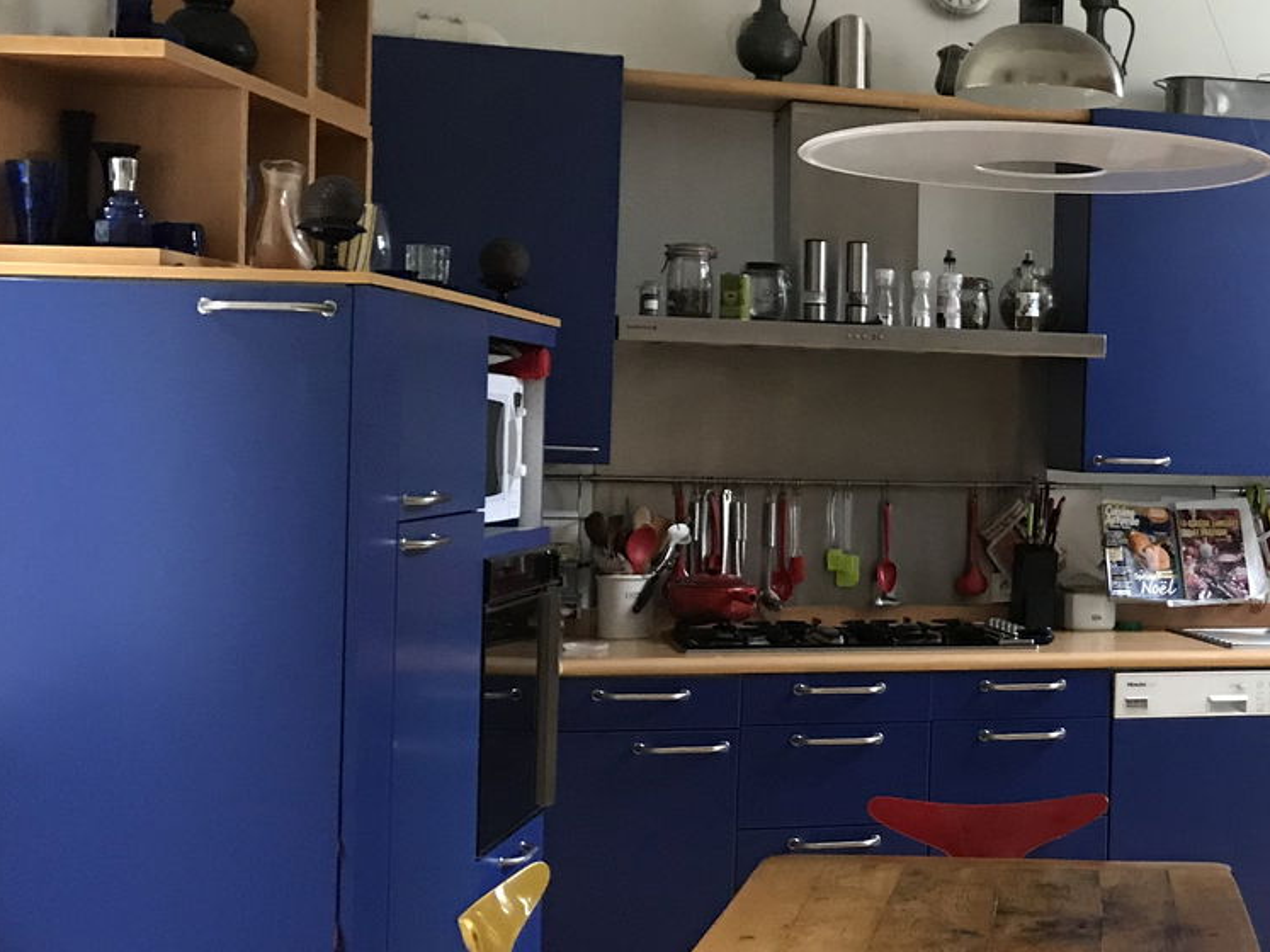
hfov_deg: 30.6
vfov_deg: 24.4
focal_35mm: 60
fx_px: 2201
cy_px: 449
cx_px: 1161
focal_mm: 3.99
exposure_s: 1/14
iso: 100
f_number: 1.8
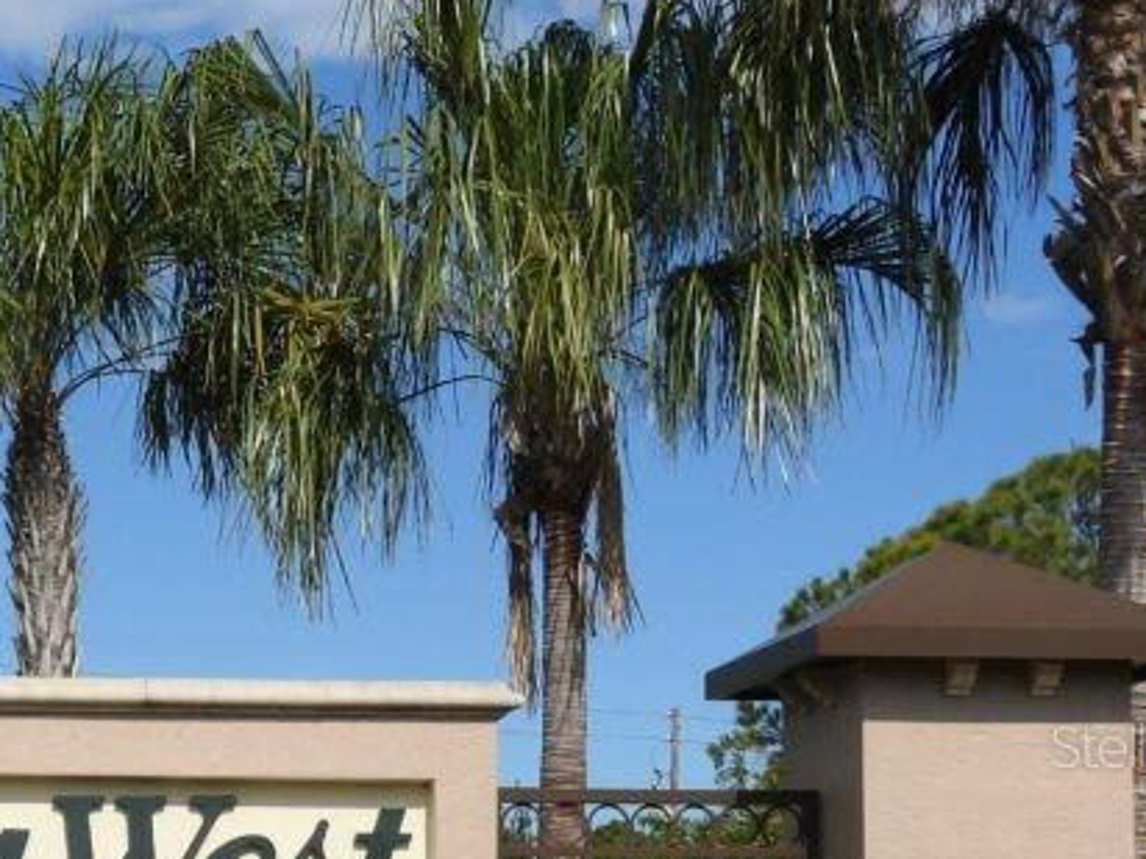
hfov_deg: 22.5
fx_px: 2715
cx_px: -111
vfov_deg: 17.8
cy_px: 745
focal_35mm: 82
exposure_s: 1/1600
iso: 100
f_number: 4
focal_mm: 5.9
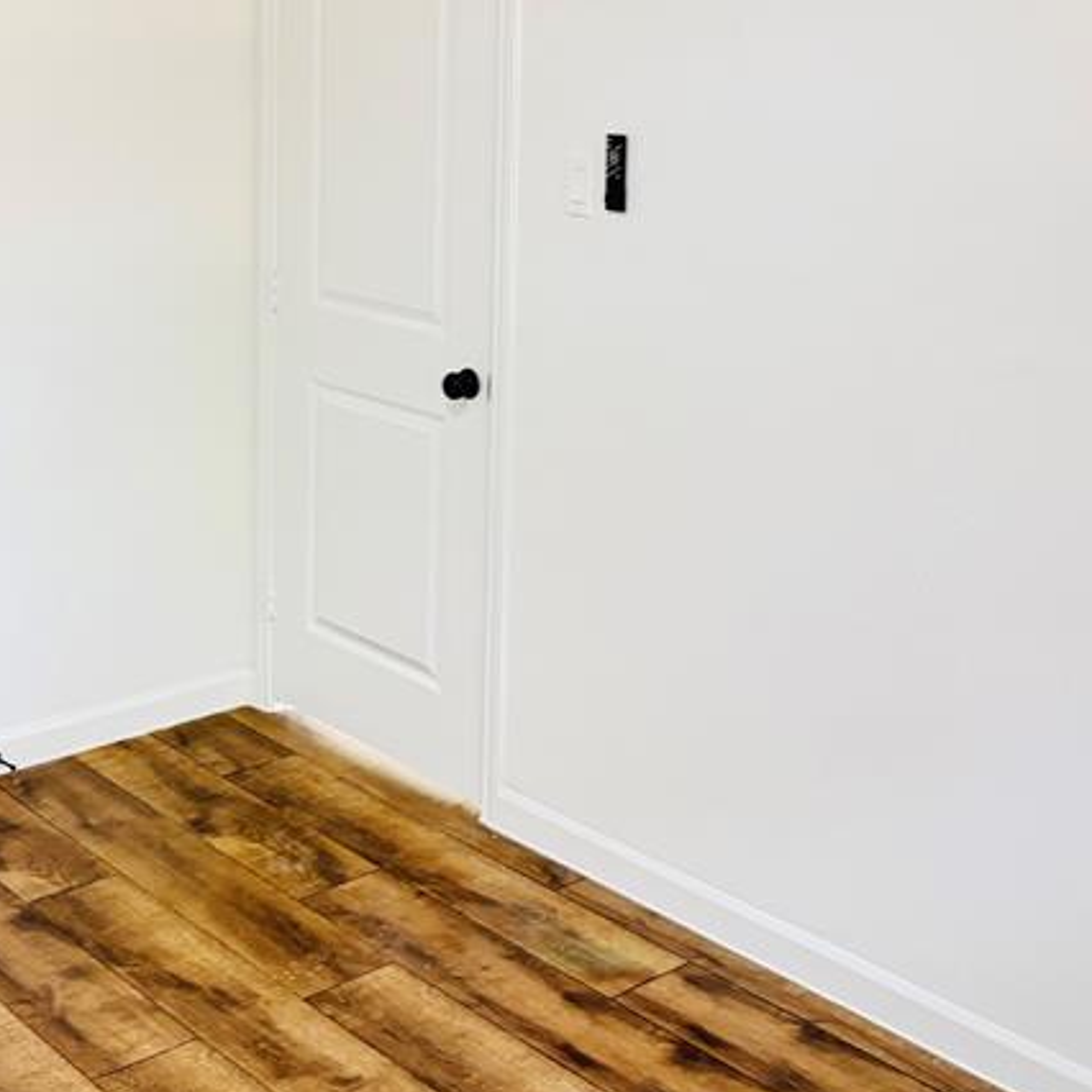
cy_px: 244
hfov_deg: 33.2
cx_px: 400
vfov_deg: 32.6
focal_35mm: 51
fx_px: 1820
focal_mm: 6.76
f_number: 1.78
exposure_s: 1/40
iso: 640
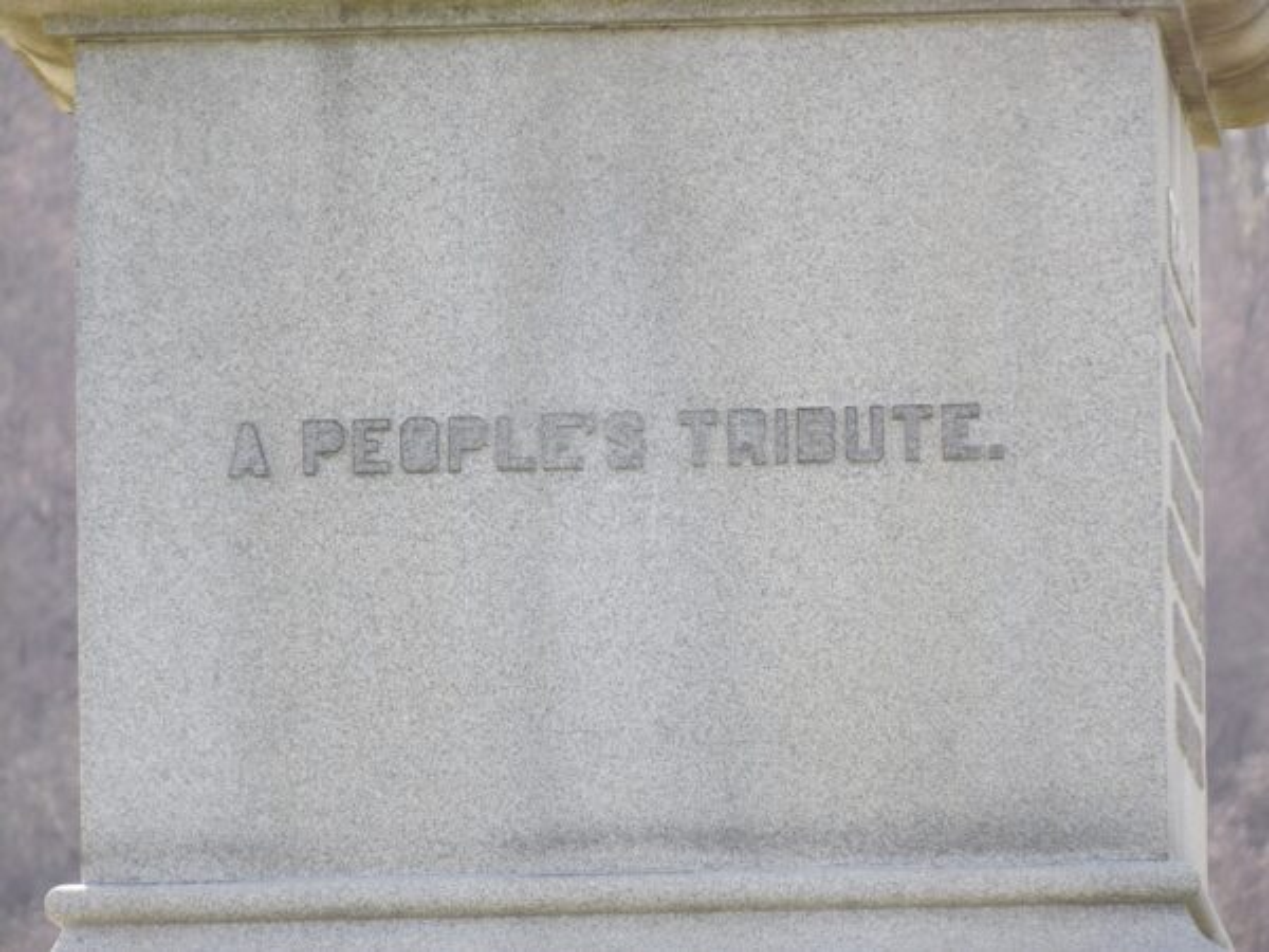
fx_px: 16130
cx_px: 634
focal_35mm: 440
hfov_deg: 4.5
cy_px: 476
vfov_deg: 3.4
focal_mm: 78.9
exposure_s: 1/127
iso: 100
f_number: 4.2
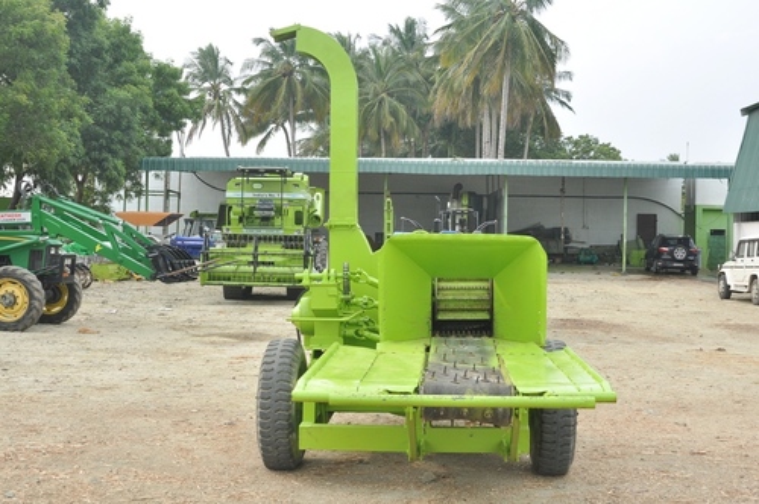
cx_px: 380
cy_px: 252
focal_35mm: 48
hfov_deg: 41.2
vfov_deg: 28.0
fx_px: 1011
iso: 320
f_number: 9
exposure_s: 1/125
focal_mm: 32
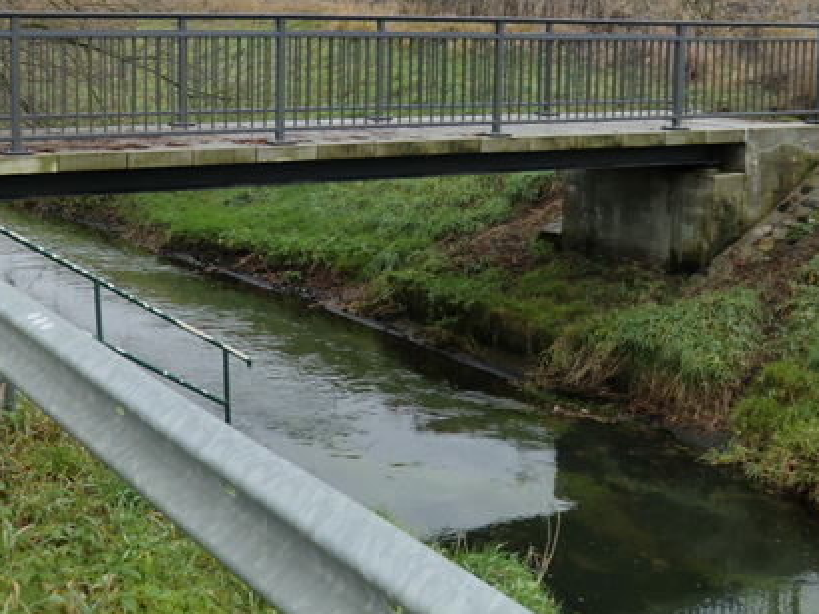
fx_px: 1254
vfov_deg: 27.1
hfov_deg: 36.1
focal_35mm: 53
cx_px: 331
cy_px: 144
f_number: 3.6
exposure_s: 1/60
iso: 64
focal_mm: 6.1
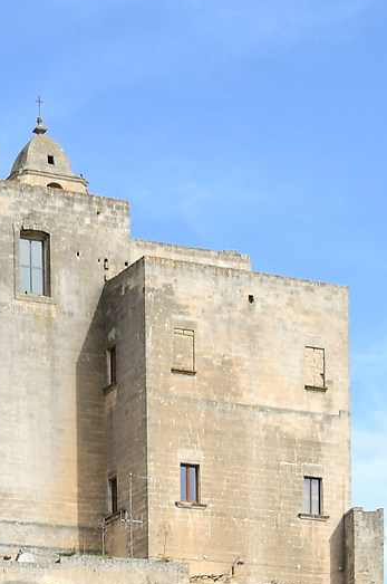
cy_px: 1268
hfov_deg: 11.0
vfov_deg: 13.5
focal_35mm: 124
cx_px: 229
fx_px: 2006
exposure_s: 1/200
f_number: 9
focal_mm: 18
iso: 100
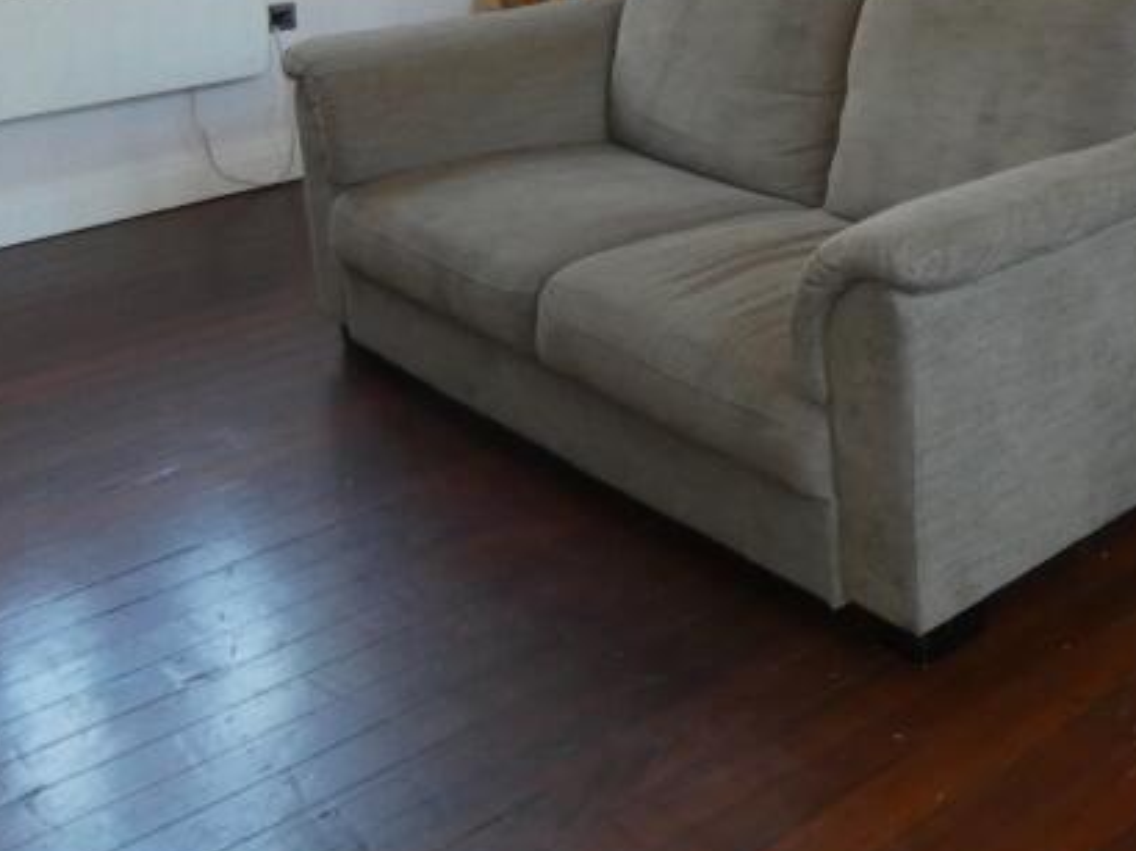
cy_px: -128
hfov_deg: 31.4
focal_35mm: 50
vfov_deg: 26.4
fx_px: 1640
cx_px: 1399
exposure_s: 1/30
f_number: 2.8
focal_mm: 3.6
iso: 200
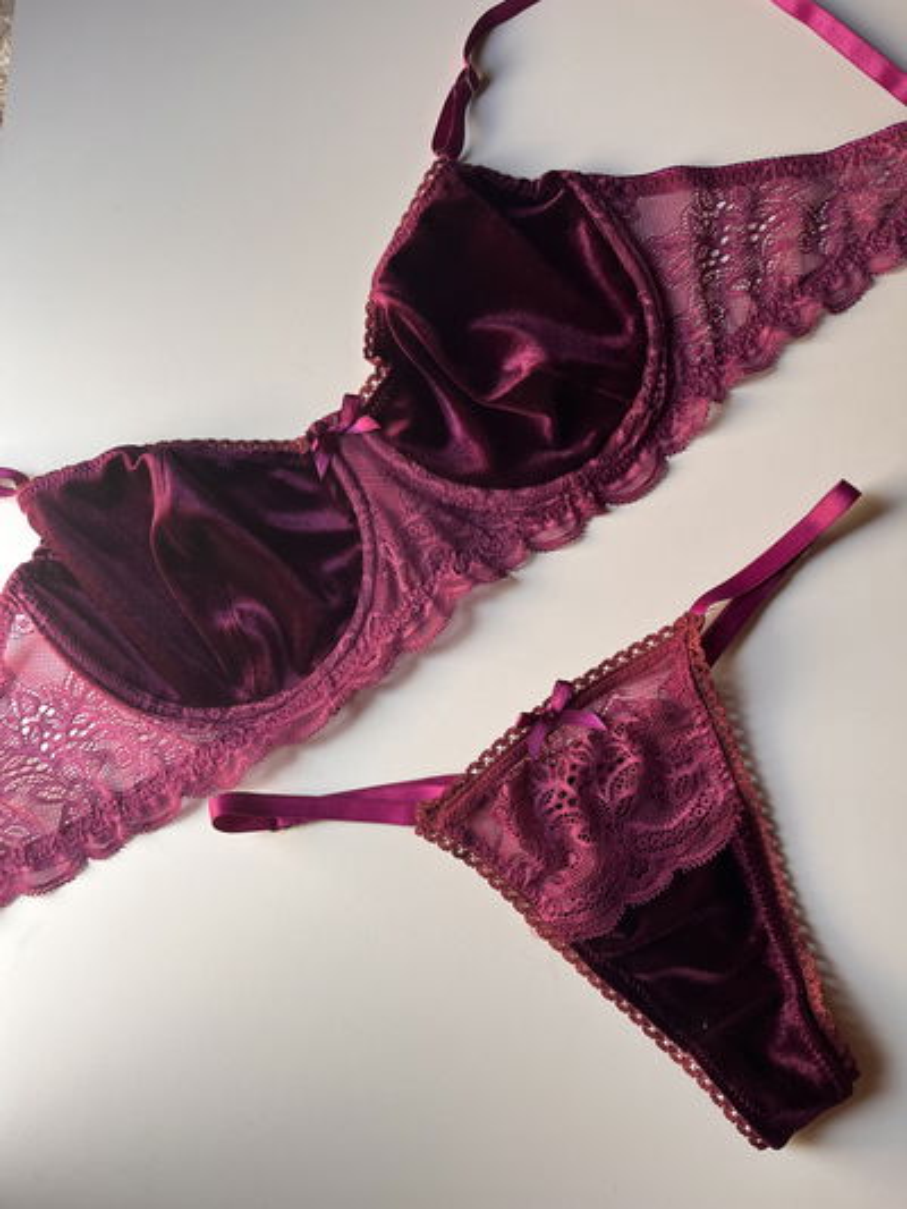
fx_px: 908
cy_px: 604
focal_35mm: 26
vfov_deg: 67.3
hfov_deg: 53.1
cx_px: 454
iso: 64
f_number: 1.6
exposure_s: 1/121
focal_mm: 5.1
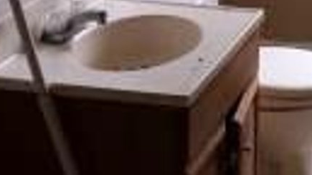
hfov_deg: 18.9
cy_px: -101
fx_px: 909
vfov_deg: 10.5
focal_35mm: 110
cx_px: 315
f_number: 2.2
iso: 40
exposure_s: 1/30
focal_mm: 4.15
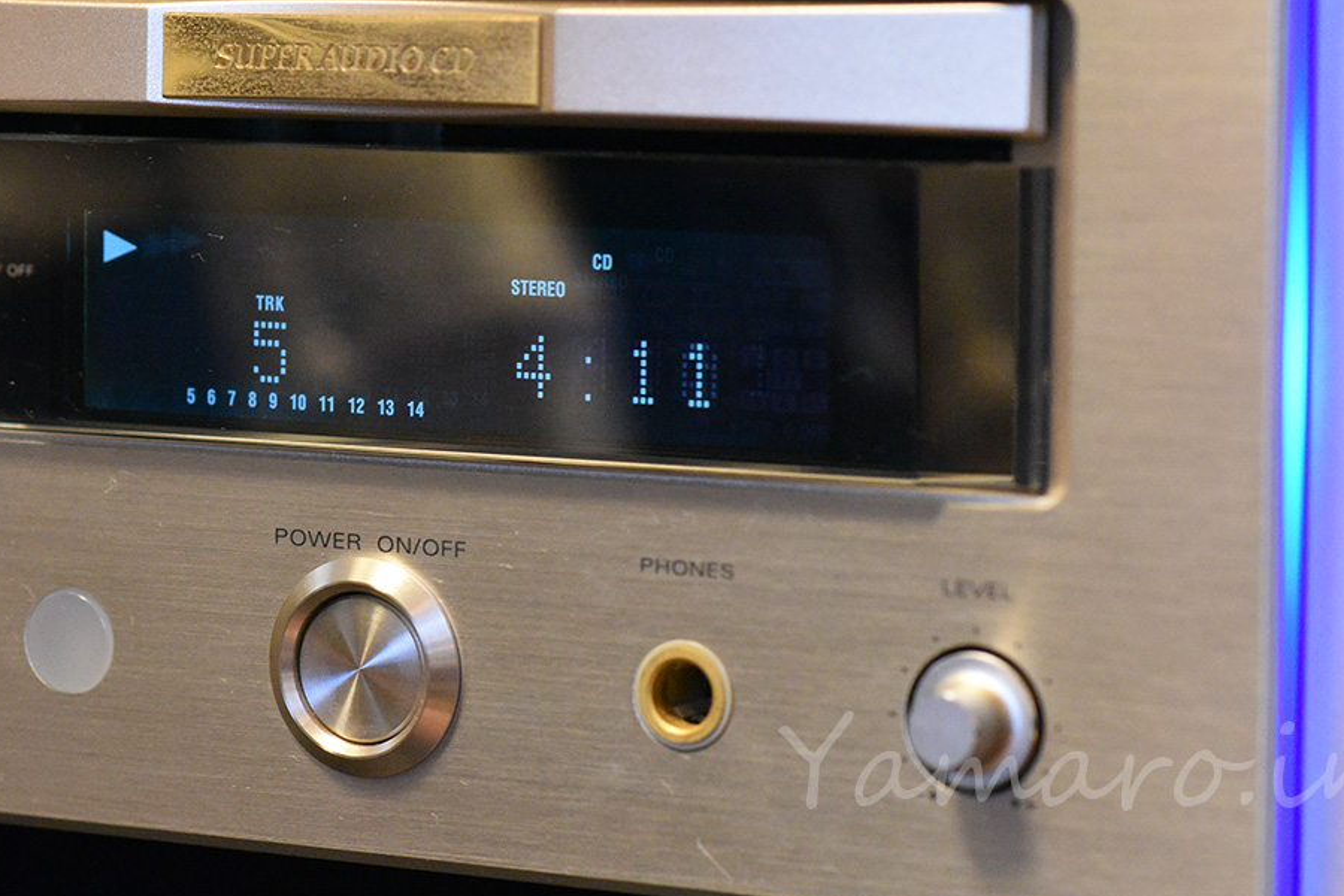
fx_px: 4778
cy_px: 286
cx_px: 436
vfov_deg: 10.7
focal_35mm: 128
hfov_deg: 16.0
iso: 5000
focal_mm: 60
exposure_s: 1/60
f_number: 5.6
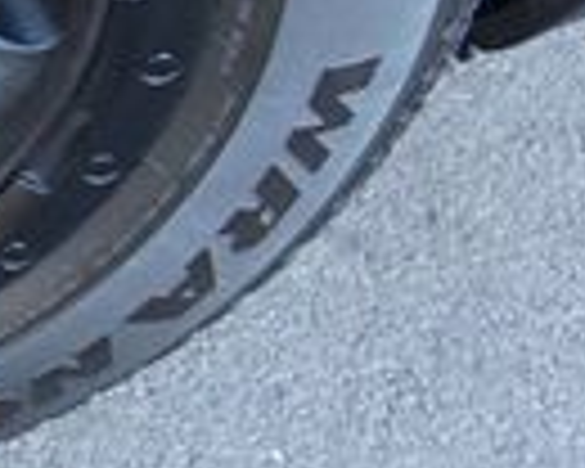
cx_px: -644
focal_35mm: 111
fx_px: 1922
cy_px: -288
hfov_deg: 14.1
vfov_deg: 13.0
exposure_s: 1/160
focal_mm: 16
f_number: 4
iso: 1000
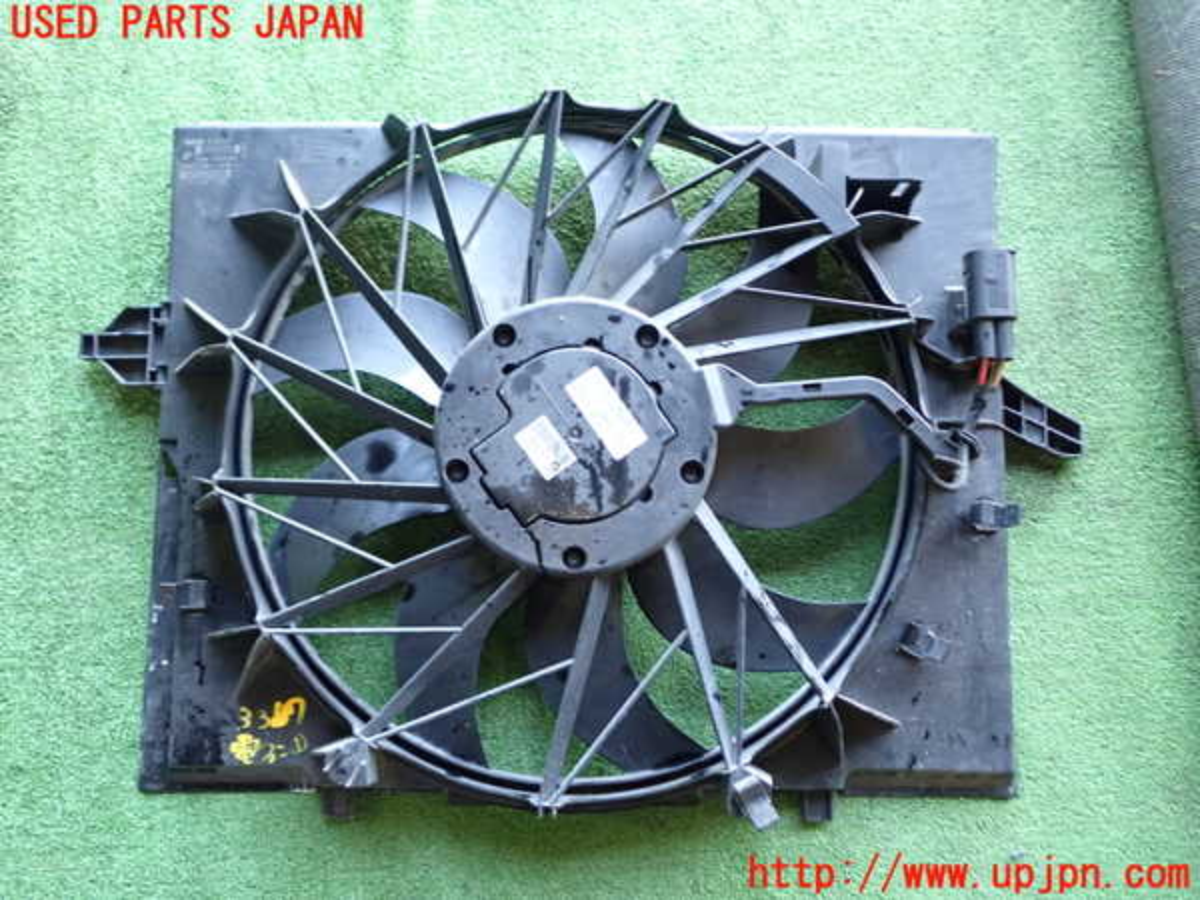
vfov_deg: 44.2
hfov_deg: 56.8
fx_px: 1109
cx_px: 600
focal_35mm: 32
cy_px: 450
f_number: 2.4
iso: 250
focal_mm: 5.79
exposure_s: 1/30
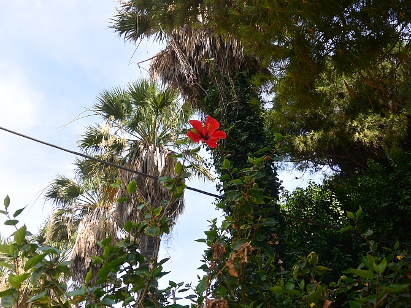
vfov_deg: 45.4
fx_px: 368
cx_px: 210
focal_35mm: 31
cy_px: 160
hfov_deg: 58.4
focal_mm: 10
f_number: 4.5
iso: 160
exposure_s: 1/640
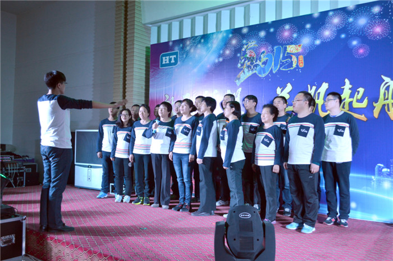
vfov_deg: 39.9
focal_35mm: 33
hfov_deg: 57.3
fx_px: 360
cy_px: 130
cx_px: 196
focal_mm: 22
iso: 450
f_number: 5
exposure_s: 1/125
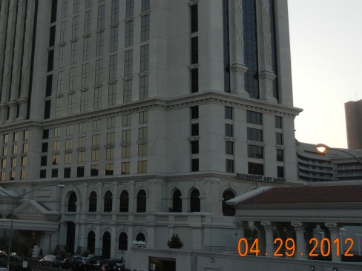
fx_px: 659
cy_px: 22
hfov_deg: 30.2
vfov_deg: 22.7
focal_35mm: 63
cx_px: 91
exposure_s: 1/168
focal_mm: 5.4
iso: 160
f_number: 3.5
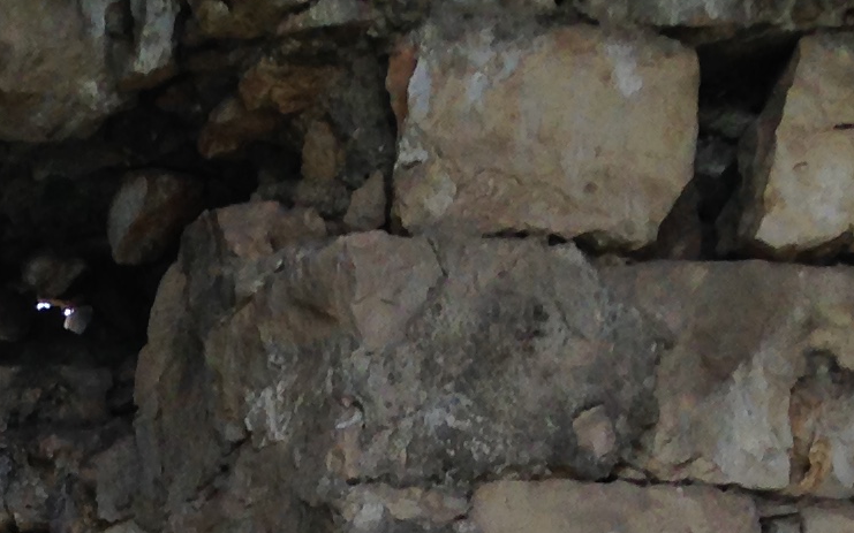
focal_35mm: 154
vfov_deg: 7.8
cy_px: 1375
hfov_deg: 12.8
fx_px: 3584
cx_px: -499
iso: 50
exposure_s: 1/341
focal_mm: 4.12
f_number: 2.4
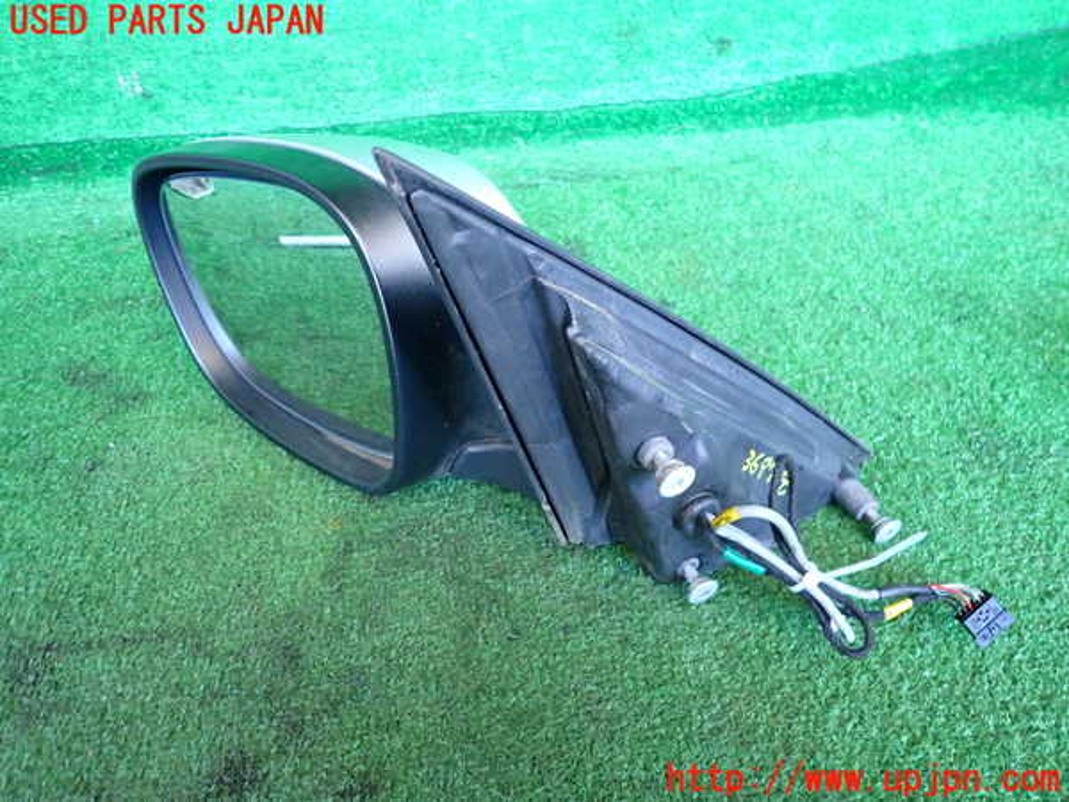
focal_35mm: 25
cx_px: 534
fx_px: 772
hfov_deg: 69.4
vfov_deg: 54.9
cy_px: 401
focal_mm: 4.5
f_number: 2
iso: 500
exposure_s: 1/30
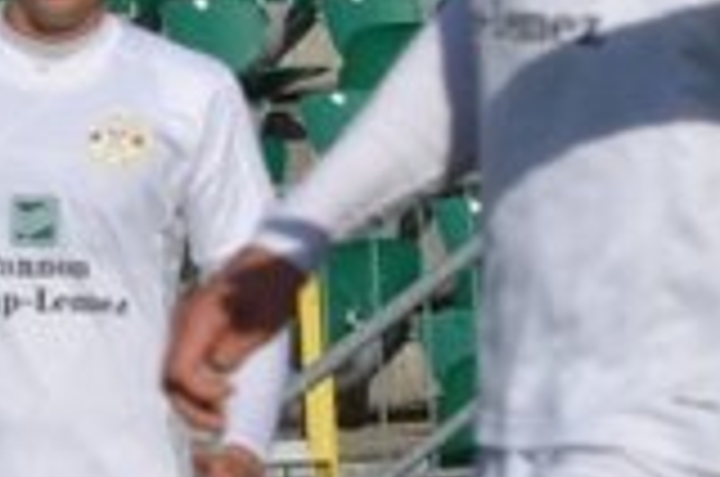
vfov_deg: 1.2
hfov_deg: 1.8
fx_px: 22415
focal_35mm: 1123
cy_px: 475
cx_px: -1858
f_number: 11
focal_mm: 100
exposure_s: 1/2000
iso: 500
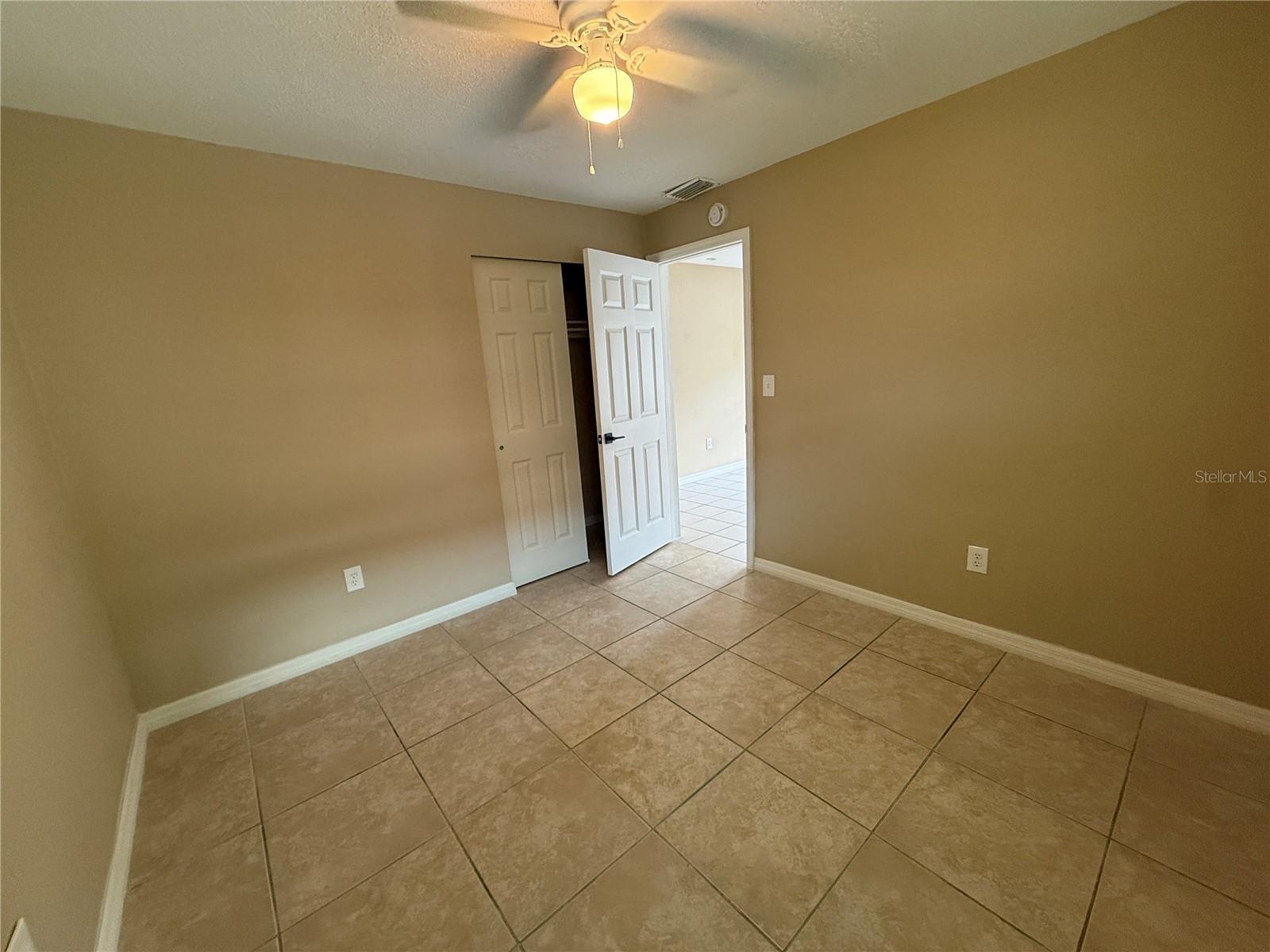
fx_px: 514
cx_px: 635
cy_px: 476
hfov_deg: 102.1
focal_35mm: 14
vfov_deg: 85.7
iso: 320
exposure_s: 1/120
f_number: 2.2
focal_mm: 2.22
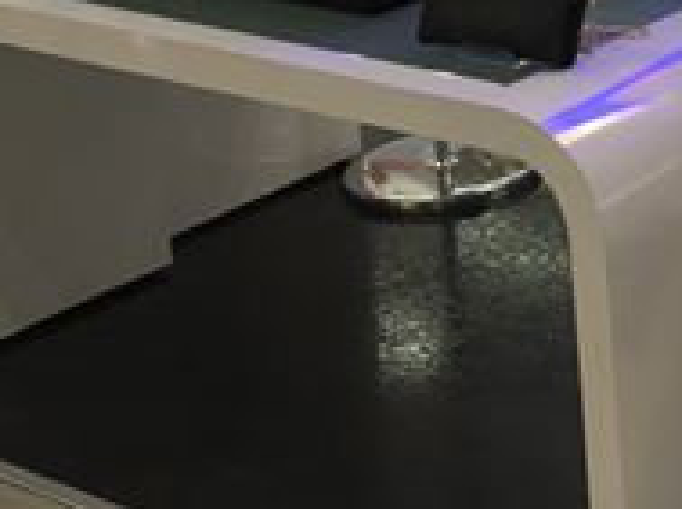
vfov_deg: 11.2
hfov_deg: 15.2
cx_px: 924
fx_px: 2419
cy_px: -422
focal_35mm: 123
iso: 32
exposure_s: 1/60
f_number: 2.2
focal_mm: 4.15
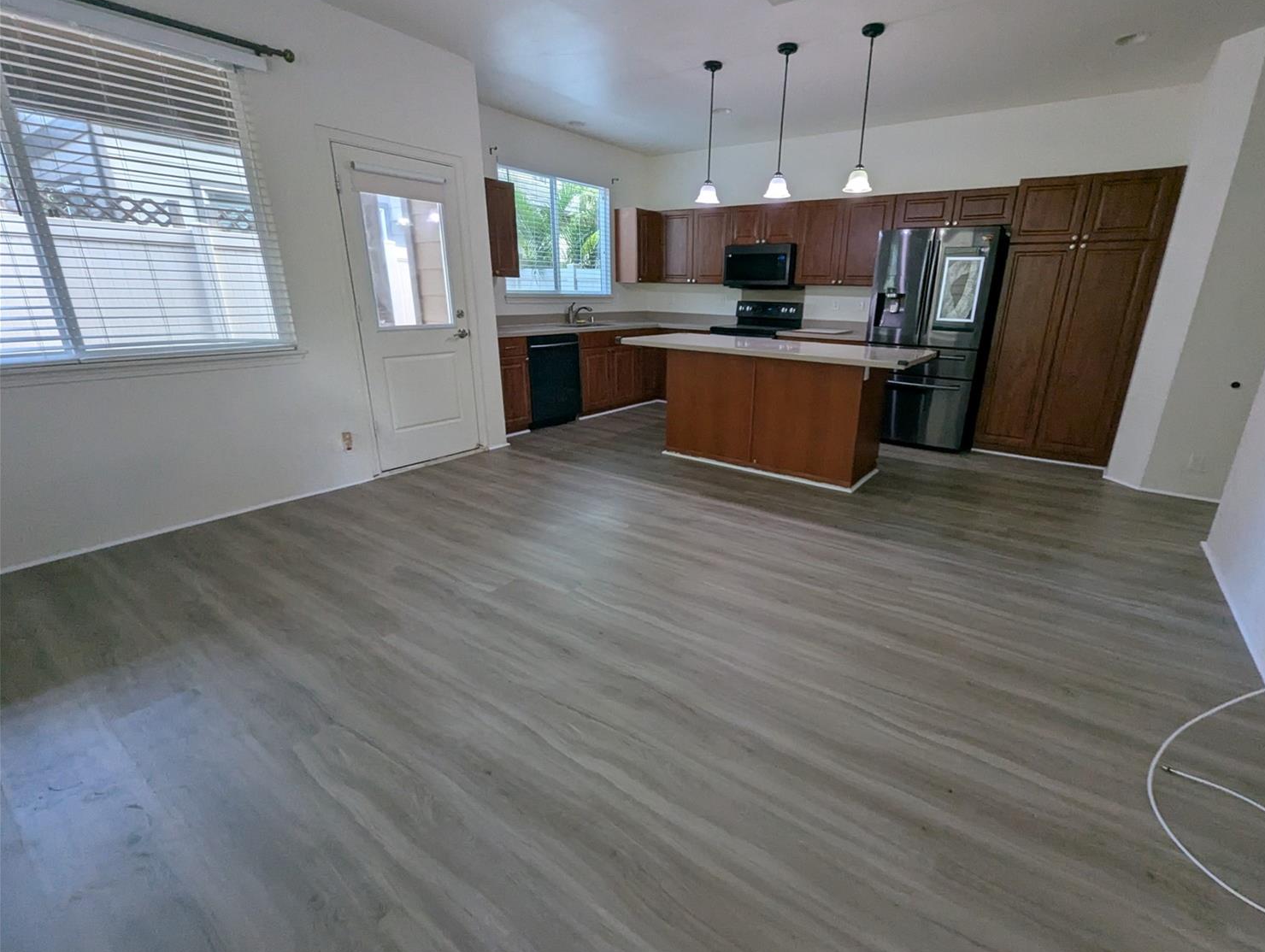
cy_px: 477
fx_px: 512
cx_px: 680
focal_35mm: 14
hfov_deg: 101.8
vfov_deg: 85.8
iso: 222
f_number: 2.2
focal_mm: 1.95
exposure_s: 1/120
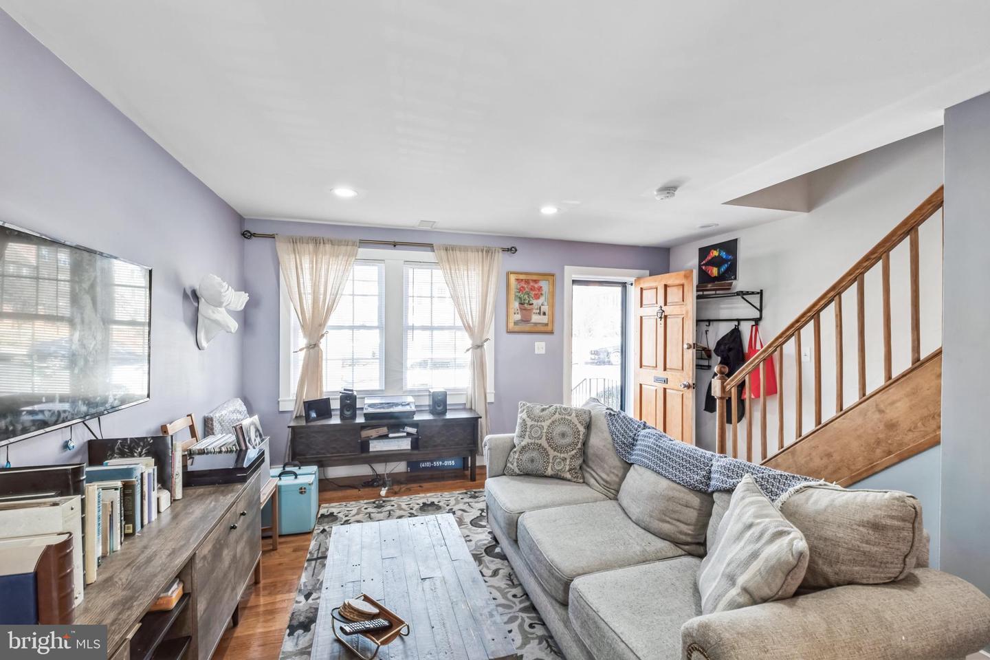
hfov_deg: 100.4
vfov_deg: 77.3
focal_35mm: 15
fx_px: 412
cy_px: 330
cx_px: 495
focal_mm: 10
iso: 125
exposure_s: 1/5
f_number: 8
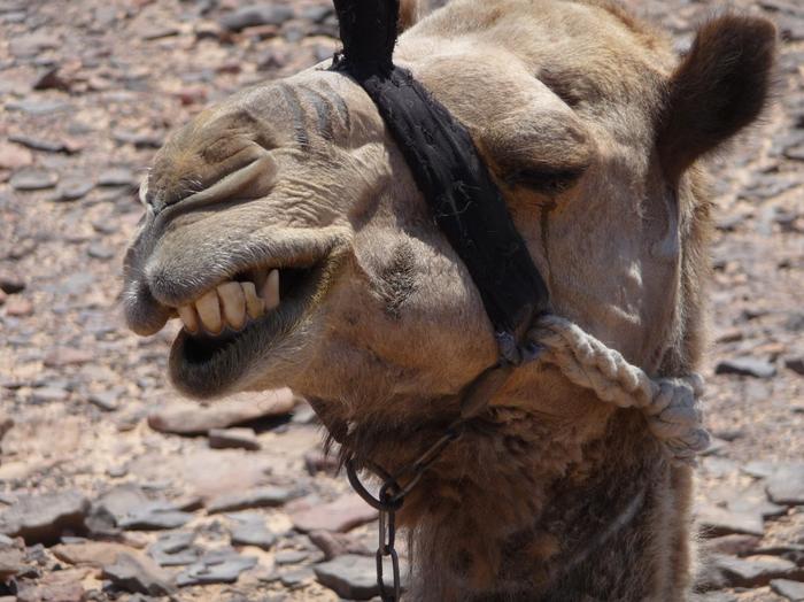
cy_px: 301
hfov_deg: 7.1
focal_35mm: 280
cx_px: 402
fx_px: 6499
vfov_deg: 5.3
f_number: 4.9
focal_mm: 47
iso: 100
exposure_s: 1/500
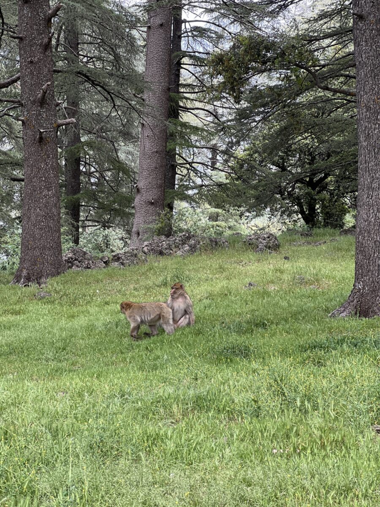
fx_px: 1127
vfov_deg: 25.3
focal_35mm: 77
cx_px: 190
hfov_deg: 19.1
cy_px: 254
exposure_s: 1/121
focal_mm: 9
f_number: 2.8
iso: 40
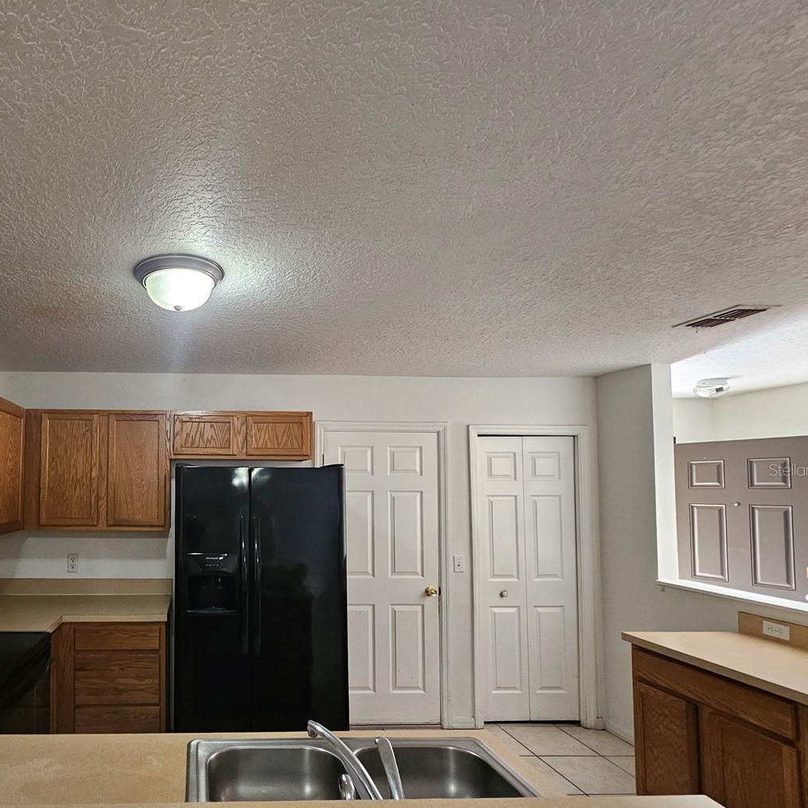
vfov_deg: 80.1
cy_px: 469
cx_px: 211
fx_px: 475
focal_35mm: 18
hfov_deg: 75.4
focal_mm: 2.2
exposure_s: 1/30
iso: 320
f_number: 2.2
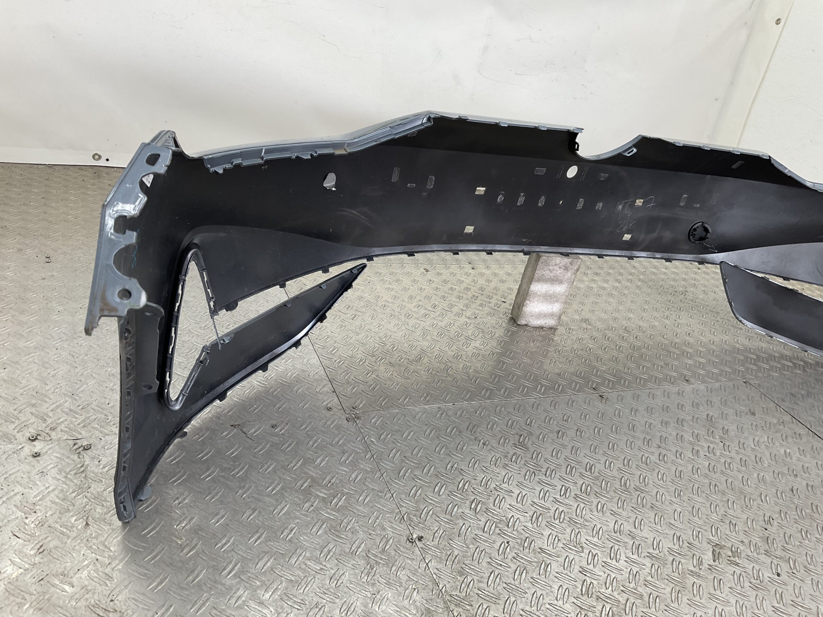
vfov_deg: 48.2
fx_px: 689
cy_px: 308
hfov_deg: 61.7
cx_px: 412
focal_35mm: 29
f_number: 1.8
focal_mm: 3
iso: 20
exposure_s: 1/100
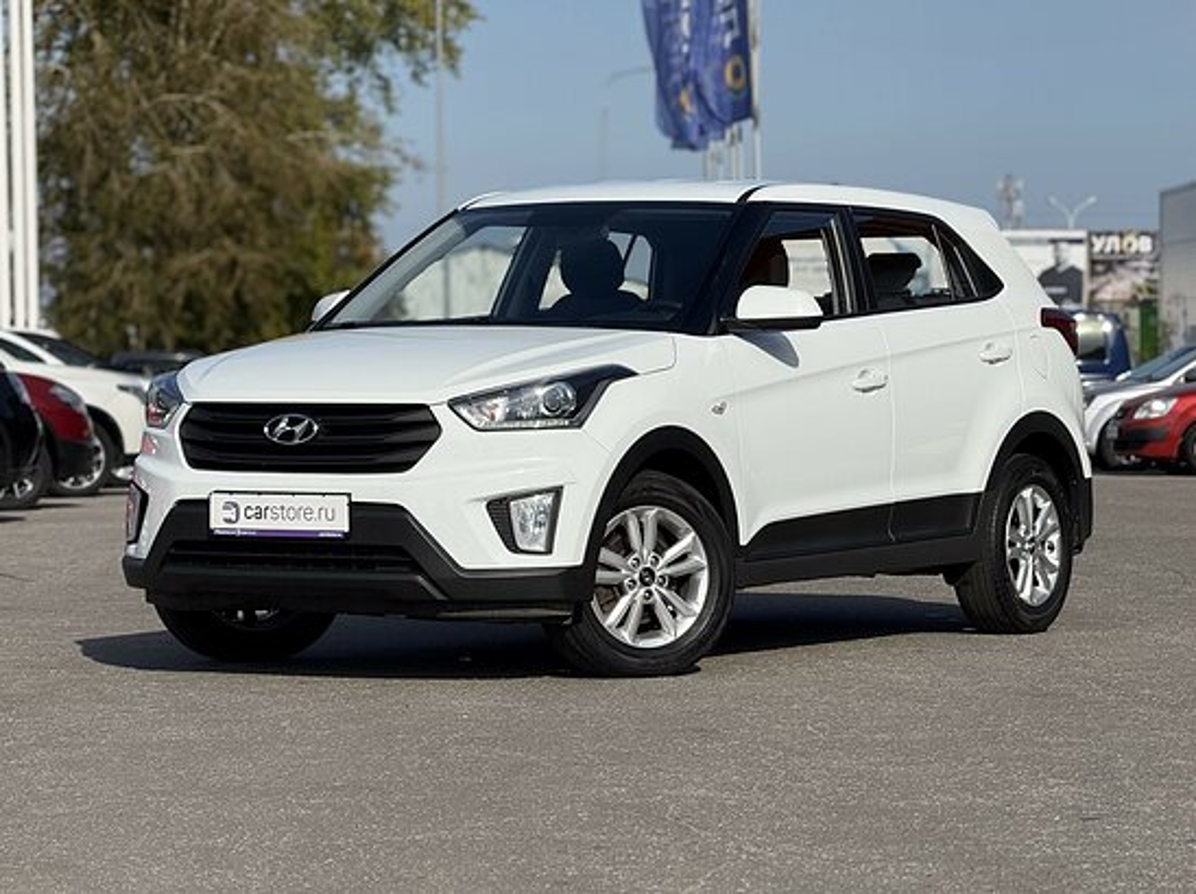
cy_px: 447
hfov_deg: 16.4
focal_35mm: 120
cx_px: 598
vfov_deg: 12.3
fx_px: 4142
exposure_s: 1/3344
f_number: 2.8
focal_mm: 15.66
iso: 64
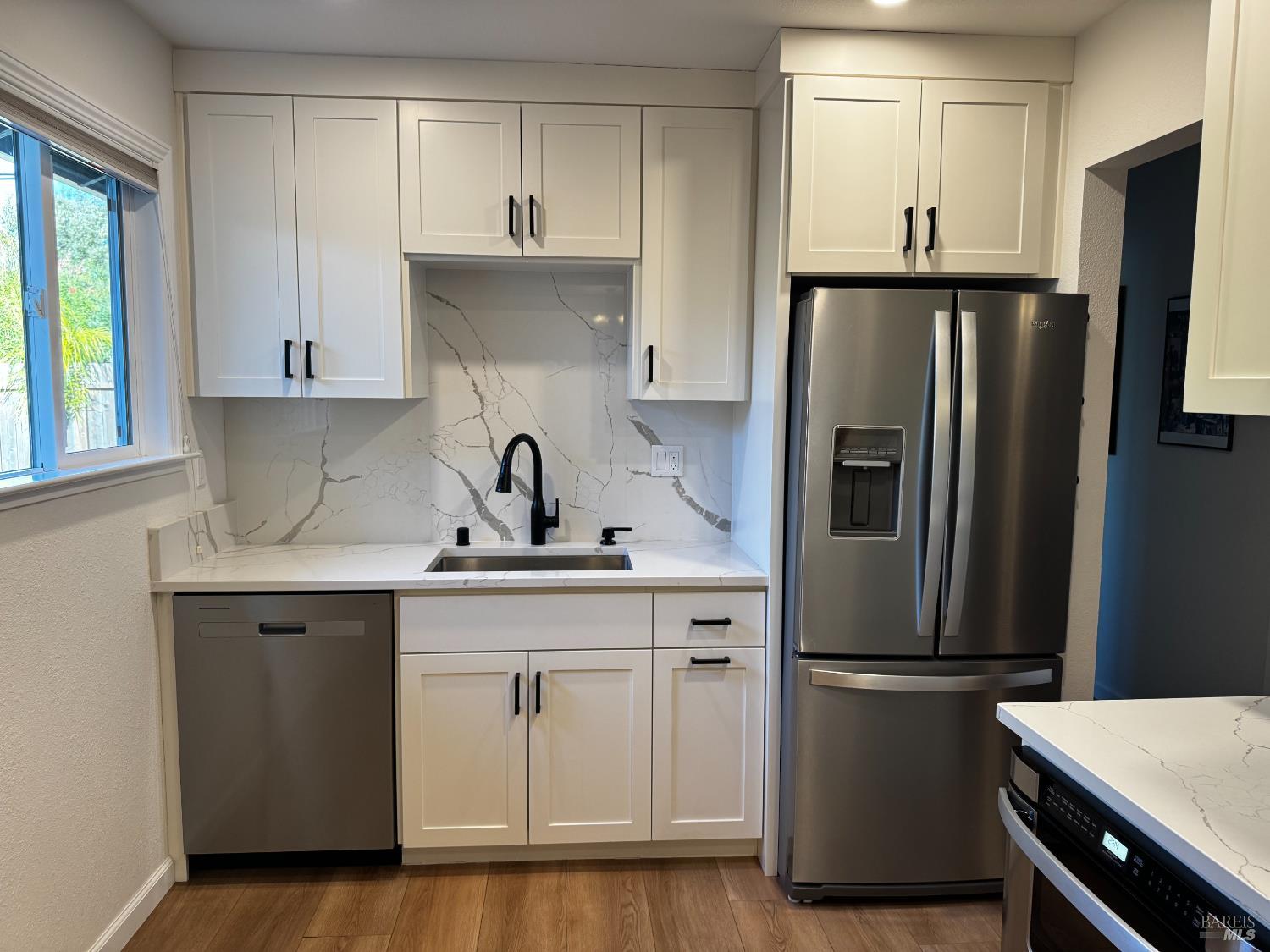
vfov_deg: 56.8
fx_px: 881
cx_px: 635
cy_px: 476
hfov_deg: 71.6
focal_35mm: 24
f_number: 1.78
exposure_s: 1/120
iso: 160
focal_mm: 6.76
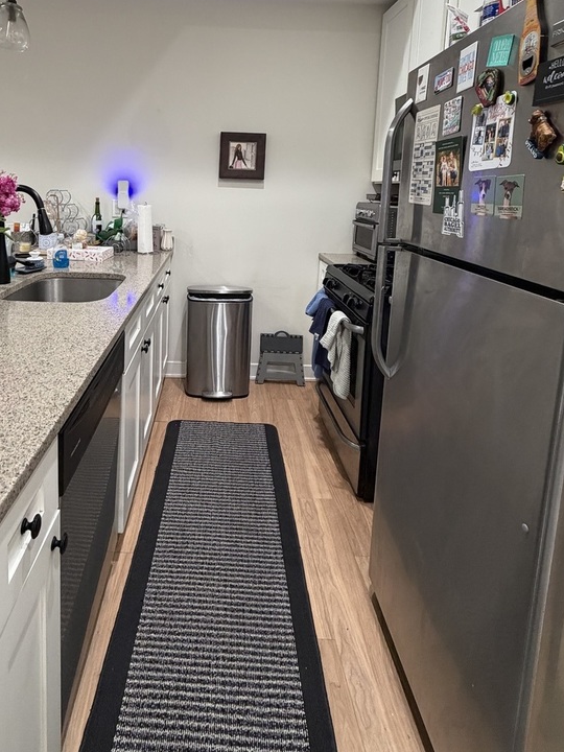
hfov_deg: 62.8
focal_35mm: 21
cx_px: 220
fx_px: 456
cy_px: 246
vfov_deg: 76.3
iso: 320
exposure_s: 1/60
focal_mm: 2.22
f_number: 2.2
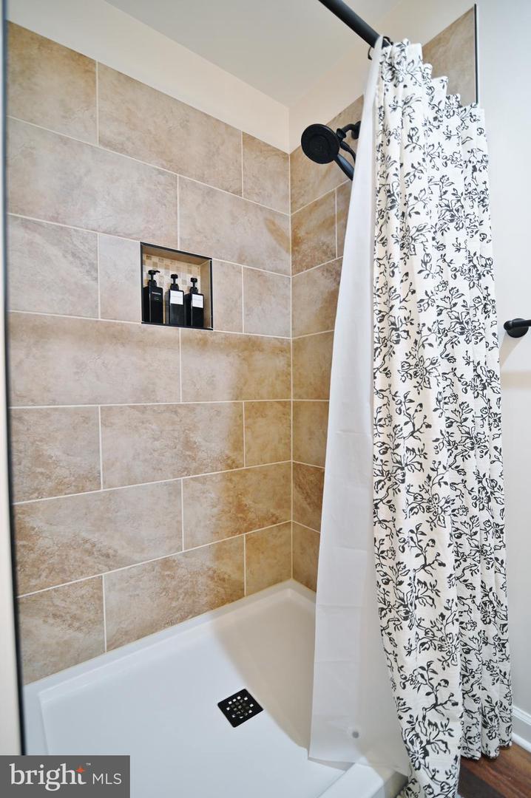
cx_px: 266
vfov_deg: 96.8
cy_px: 399
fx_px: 355
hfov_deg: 73.6
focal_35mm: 16
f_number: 2.8
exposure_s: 1/25
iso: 250
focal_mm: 16
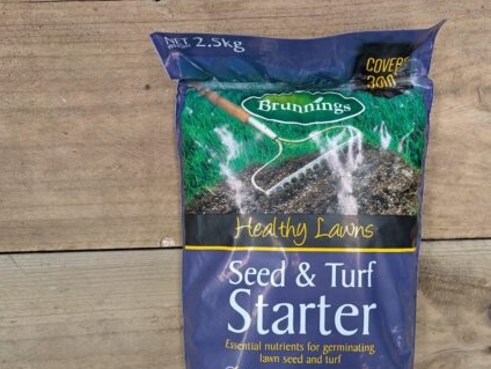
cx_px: 302
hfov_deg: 53.4
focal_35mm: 34
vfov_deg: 41.5
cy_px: 236
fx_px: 483
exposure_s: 1/65.2
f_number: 1.68
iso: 233
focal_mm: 6.9
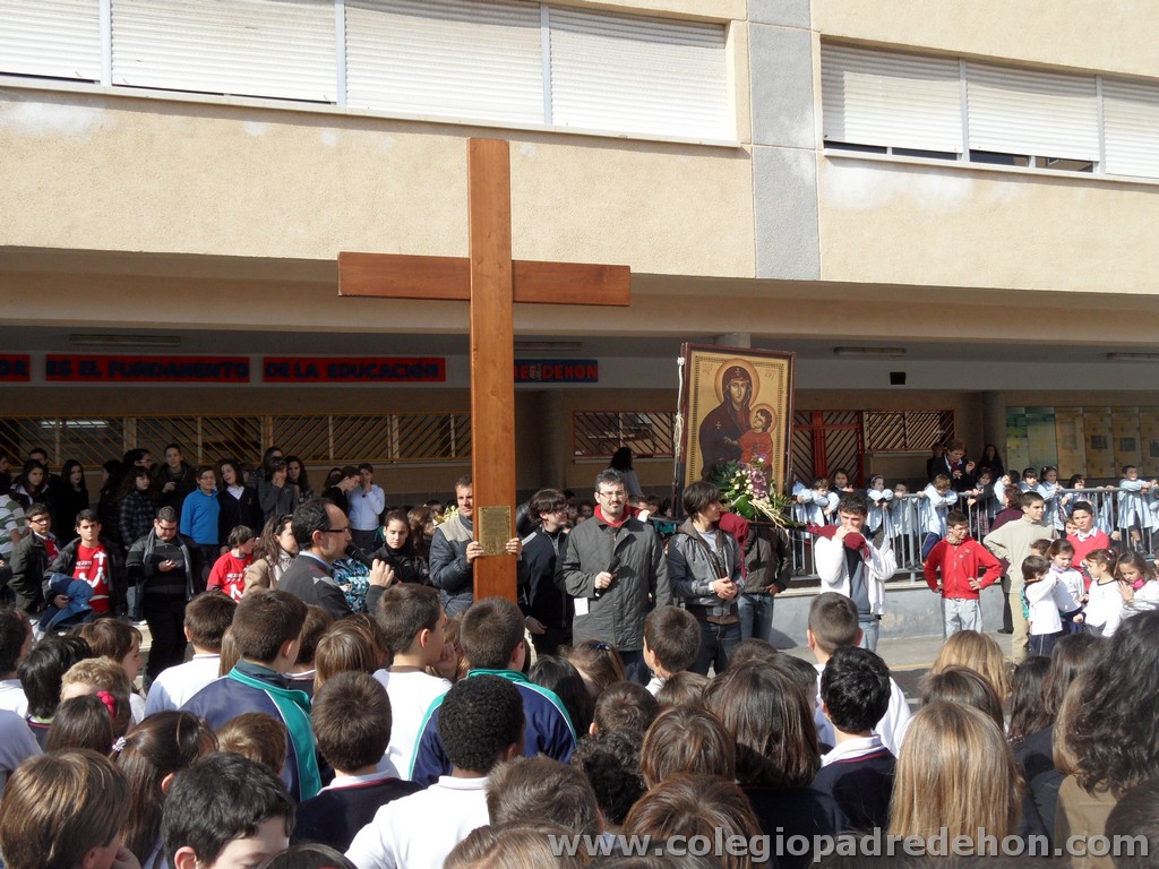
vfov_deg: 44.2
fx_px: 1071
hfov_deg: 56.8
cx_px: 580
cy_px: 434
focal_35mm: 32
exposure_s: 1/750
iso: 80
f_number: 3.4
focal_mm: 5.3
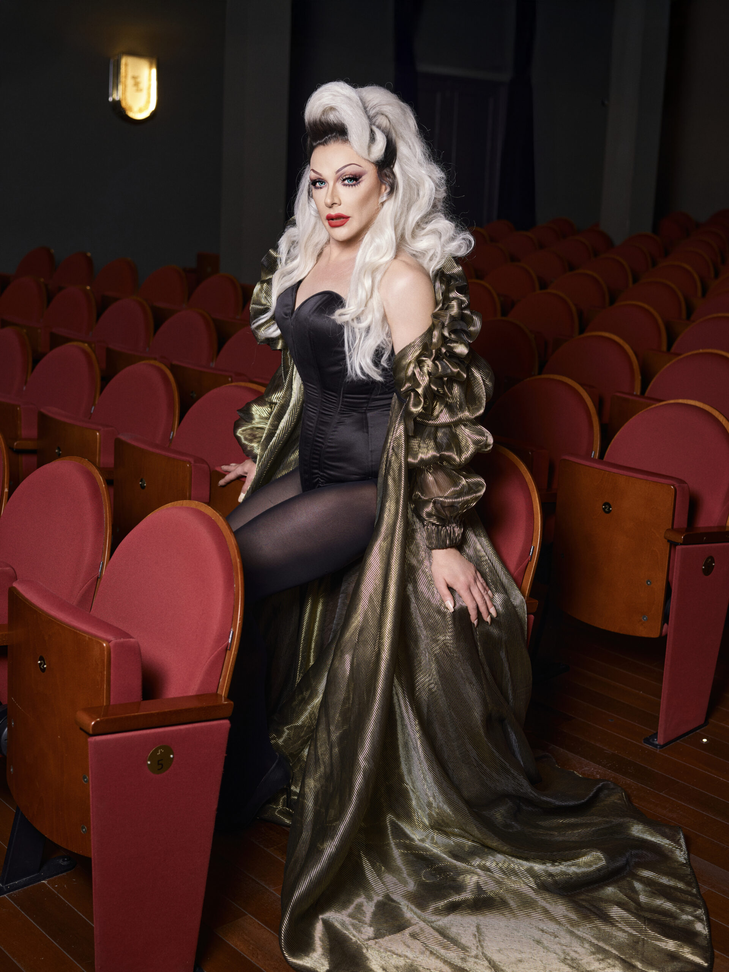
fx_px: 1207
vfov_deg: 43.9
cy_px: 486
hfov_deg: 33.6
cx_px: 364
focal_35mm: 43
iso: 400
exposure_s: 1/125
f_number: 4.5
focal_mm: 55
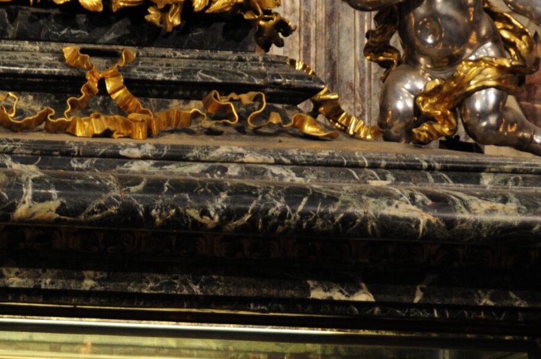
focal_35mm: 450
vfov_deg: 3.0
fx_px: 6759
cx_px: 36
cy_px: 191
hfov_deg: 4.6
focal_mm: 105
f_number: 5.3
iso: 640
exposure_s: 1/5
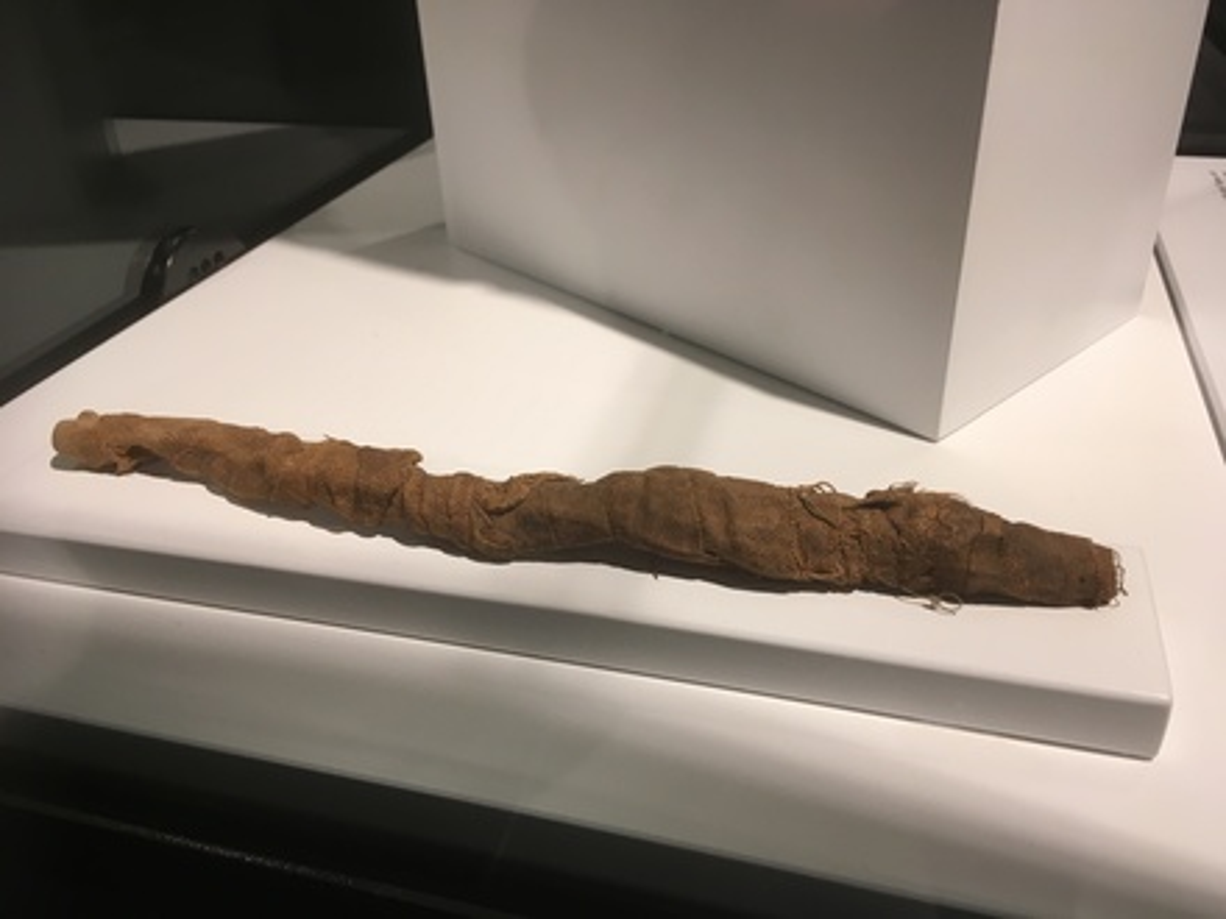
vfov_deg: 48.2
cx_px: 613
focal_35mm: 29
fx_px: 1027
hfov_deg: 61.7
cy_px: 460
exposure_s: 1/33
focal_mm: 4.15
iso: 64
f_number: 2.2
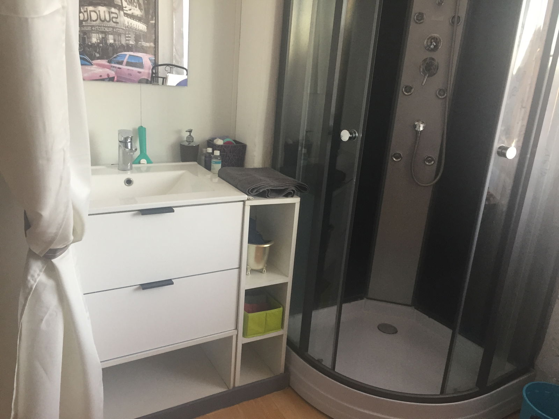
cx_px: 280
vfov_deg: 48.2
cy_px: 210
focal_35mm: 29
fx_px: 468
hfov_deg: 61.7
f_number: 2.2
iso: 125
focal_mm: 4.15
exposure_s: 1/33
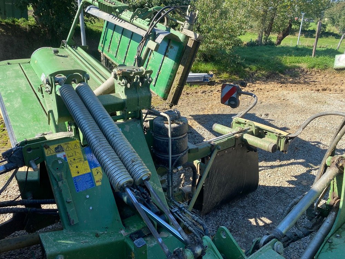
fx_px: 259
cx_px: 172
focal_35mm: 26
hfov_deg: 67.3
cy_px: 130
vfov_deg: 53.1
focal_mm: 4.25
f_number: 1.8
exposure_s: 1/816
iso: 32
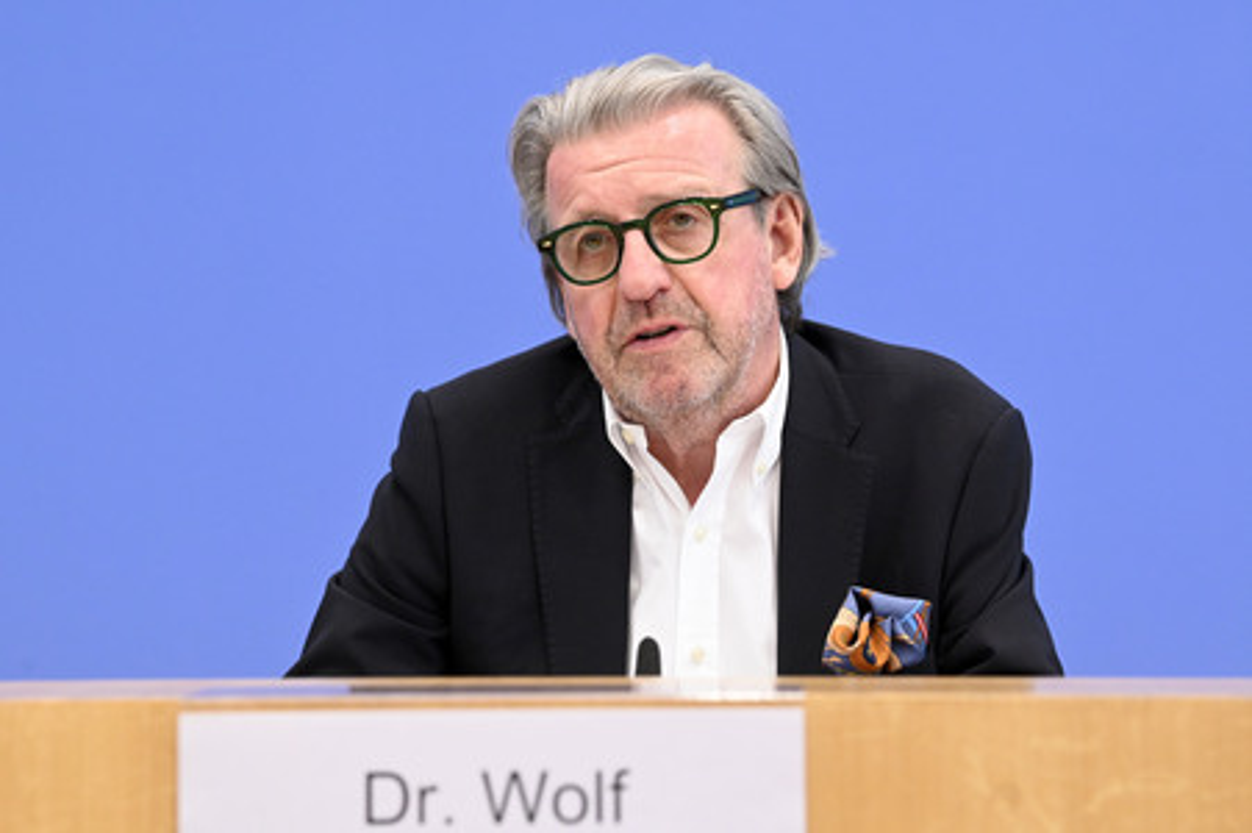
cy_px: 416
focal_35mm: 95
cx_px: 626
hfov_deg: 21.5
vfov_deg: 14.4
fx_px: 3301
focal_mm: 95
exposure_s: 1/400
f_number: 6.3
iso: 5000
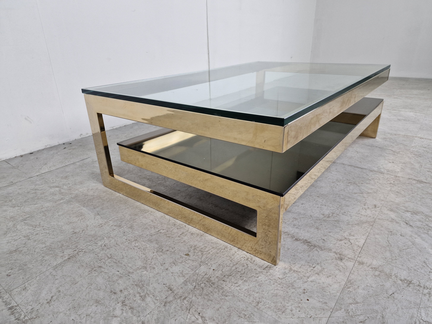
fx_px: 287
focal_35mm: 23
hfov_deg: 73.9
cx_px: 216
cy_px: 162
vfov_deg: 58.9
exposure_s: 1/180
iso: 160
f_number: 1.8
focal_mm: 6.4
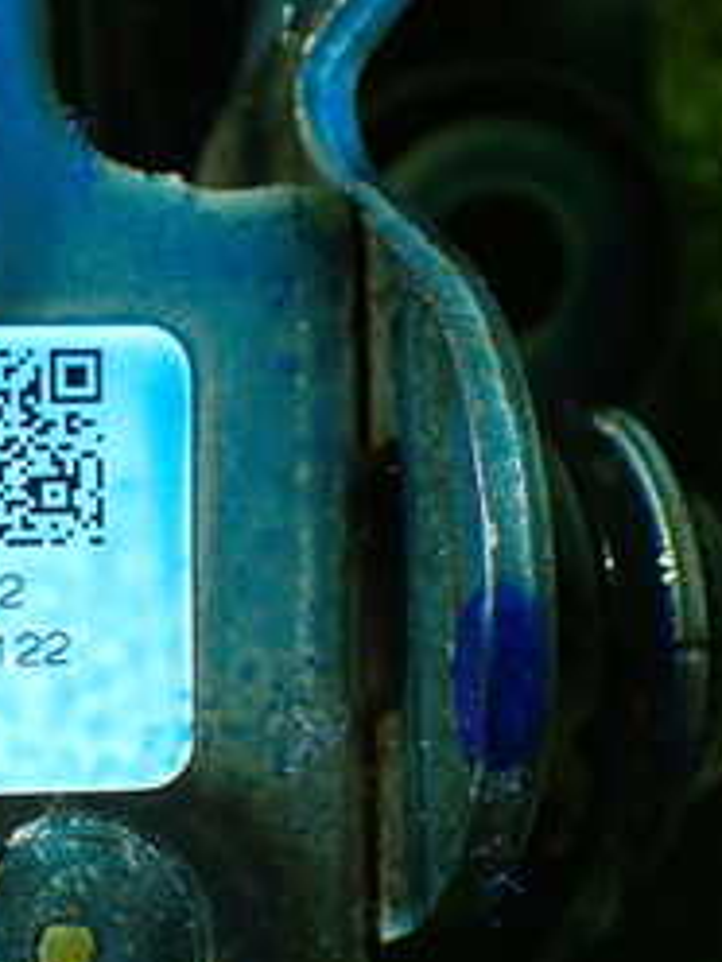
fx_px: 2559
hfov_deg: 15.5
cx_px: -136
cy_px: 652
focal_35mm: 92
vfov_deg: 21.2
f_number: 2.7
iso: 800
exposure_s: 1/60
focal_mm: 6.83
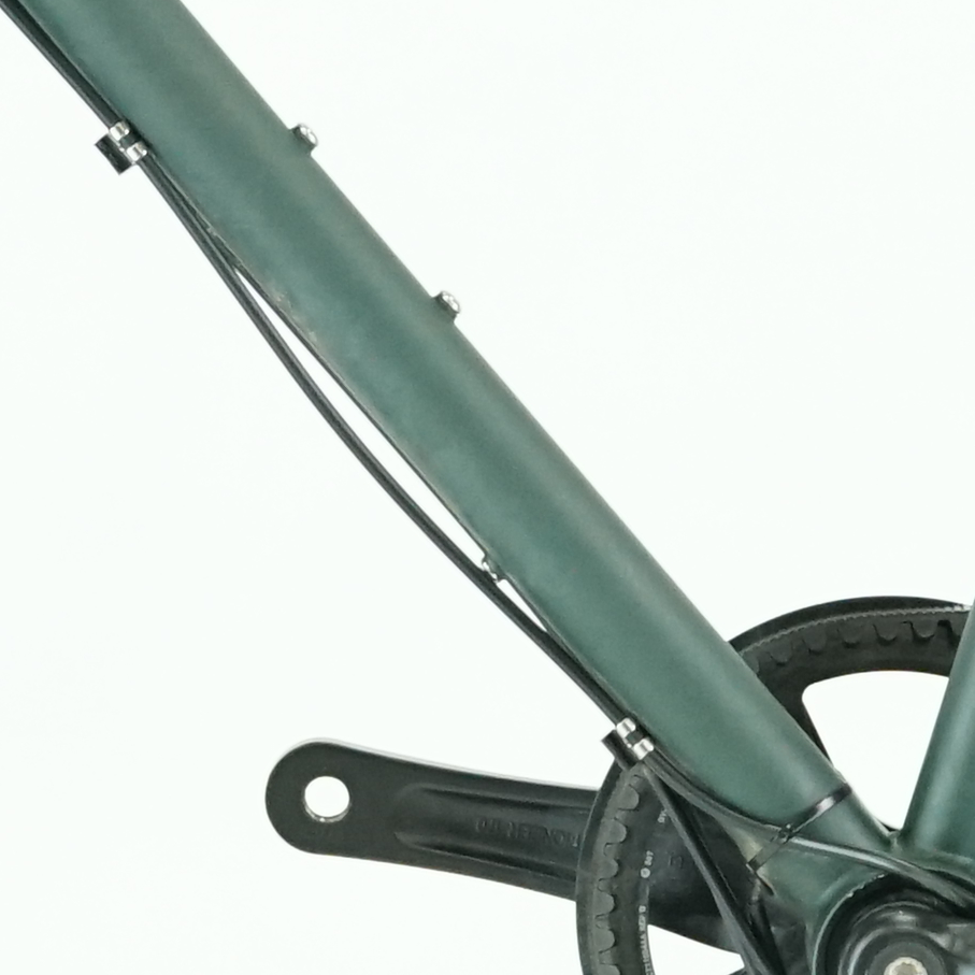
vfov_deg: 5.4
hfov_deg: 5.4
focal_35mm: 326
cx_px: 596
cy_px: -57
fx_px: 10388
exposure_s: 1/200
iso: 2500
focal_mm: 58
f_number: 5
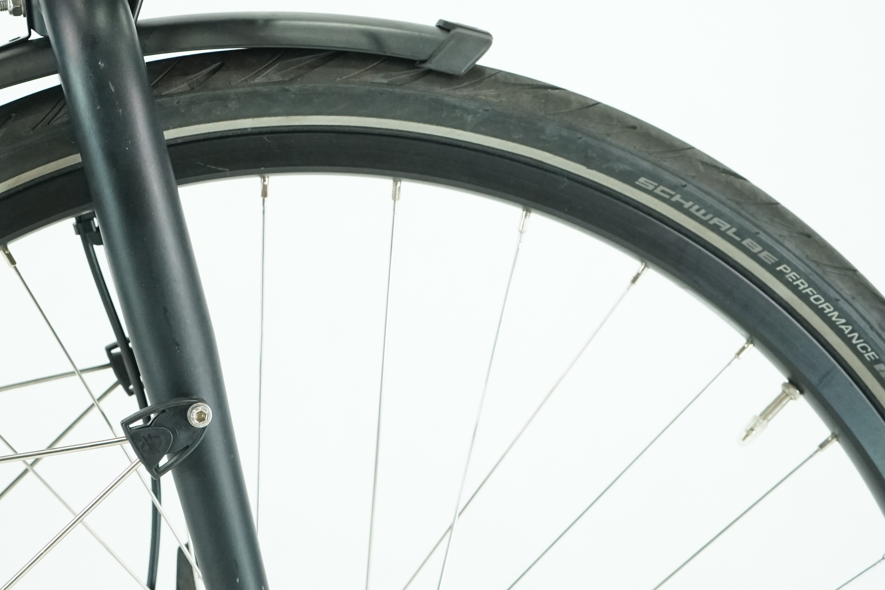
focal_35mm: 76
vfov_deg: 17.7
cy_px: 72
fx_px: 1868
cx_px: 156
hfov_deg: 26.1
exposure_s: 1/200
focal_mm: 39
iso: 2500
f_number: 5
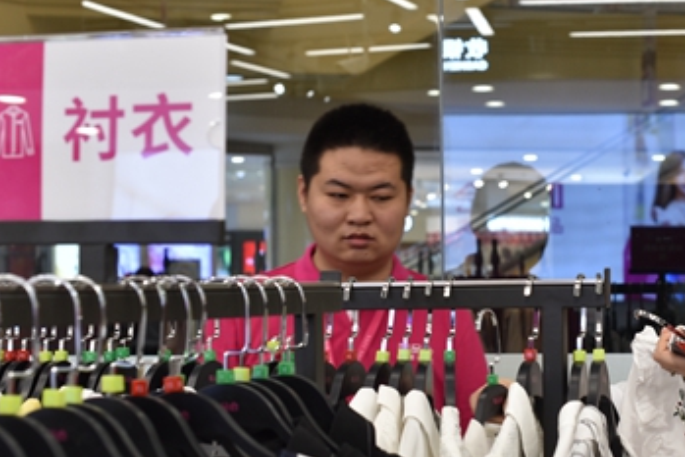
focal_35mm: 86
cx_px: 522
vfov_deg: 15.9
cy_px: 306
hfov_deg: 23.4
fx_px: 1637
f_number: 5
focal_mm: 50
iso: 640
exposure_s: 1/100
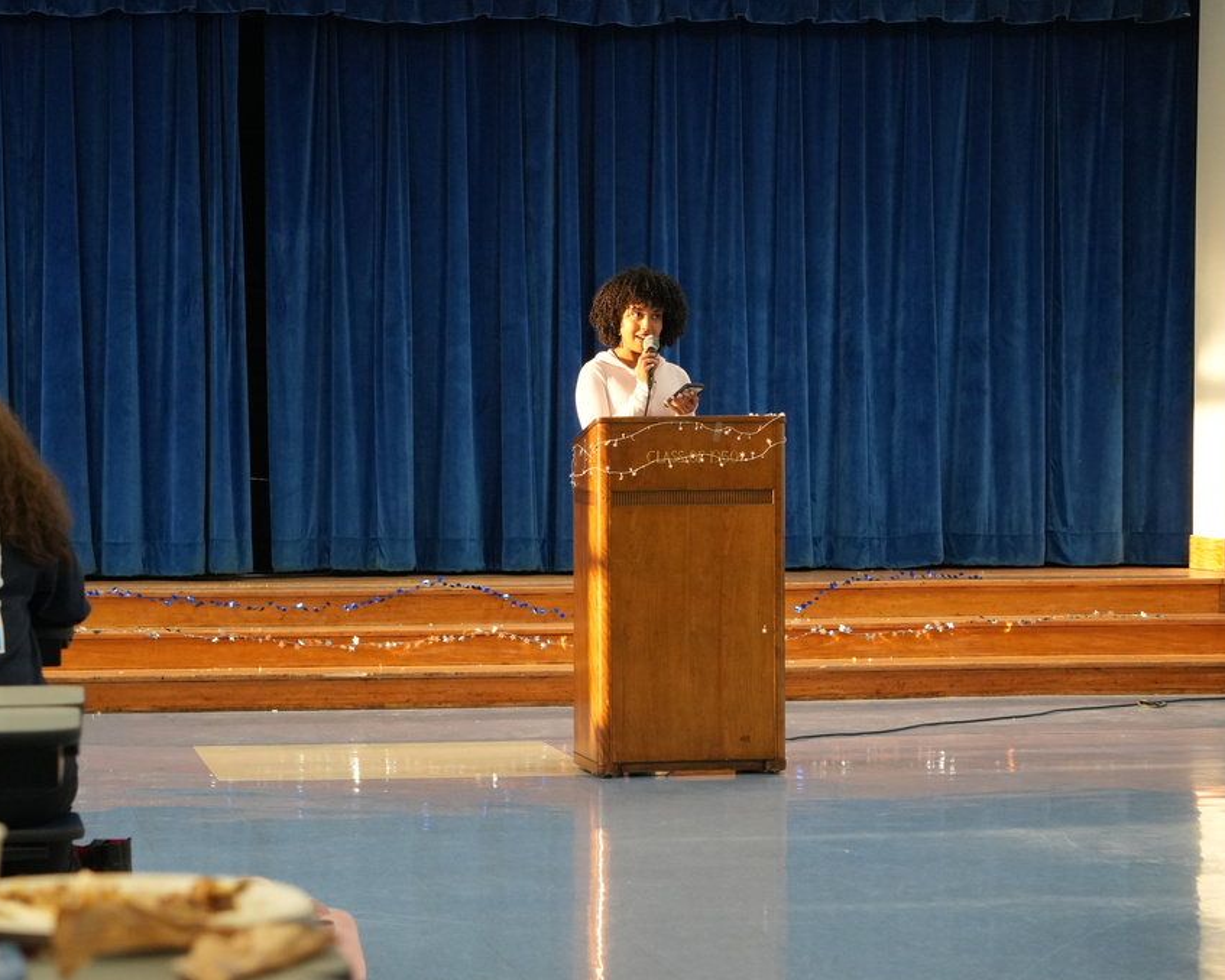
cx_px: 496
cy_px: 491
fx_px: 3393
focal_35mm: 94
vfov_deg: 16.4
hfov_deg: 20.4
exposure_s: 1/160
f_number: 4.5
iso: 2000
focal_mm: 55
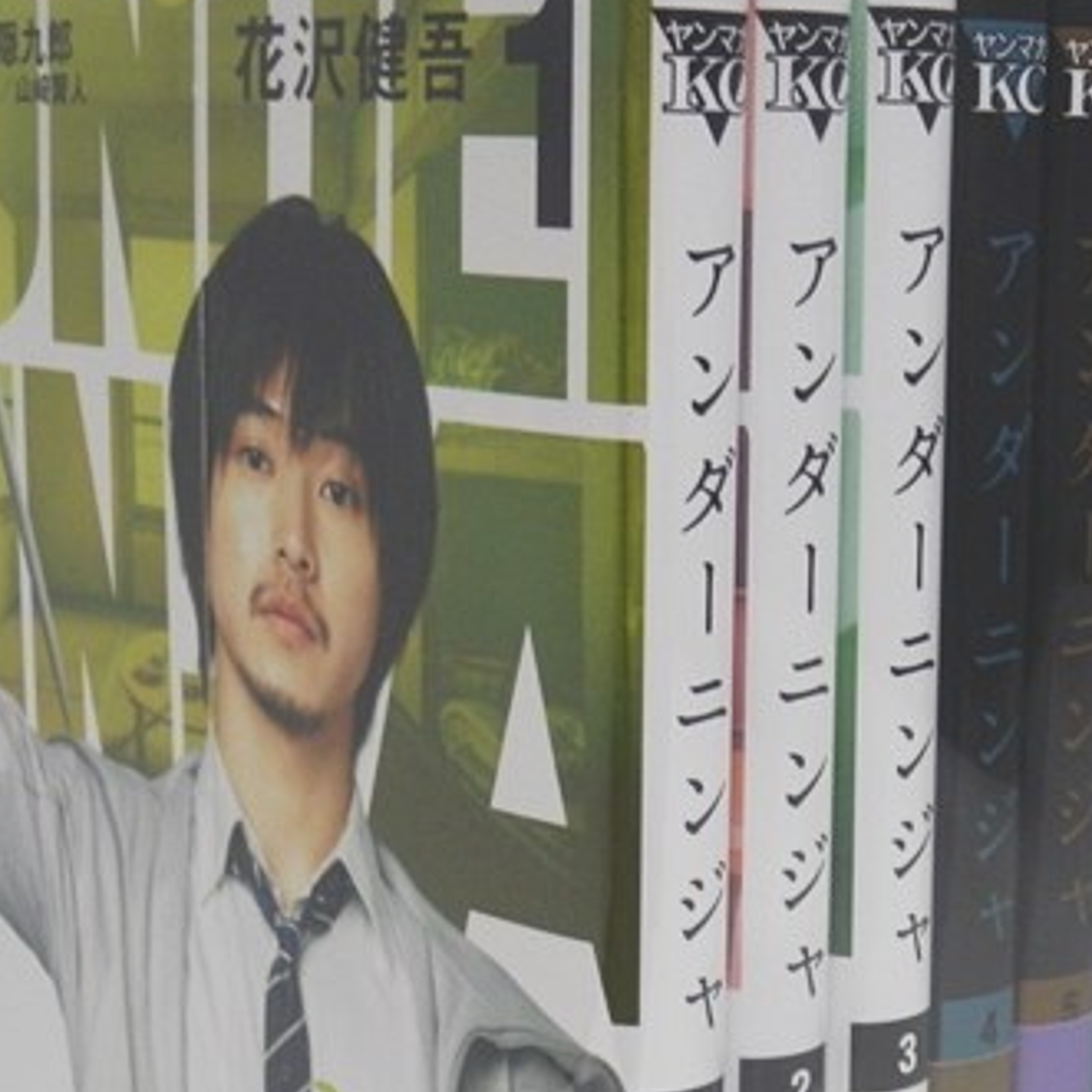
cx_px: 838
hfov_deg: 21.7
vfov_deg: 21.7
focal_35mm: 79
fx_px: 2820
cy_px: 835
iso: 200
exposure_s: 1/30
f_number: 3.9
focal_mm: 6.7
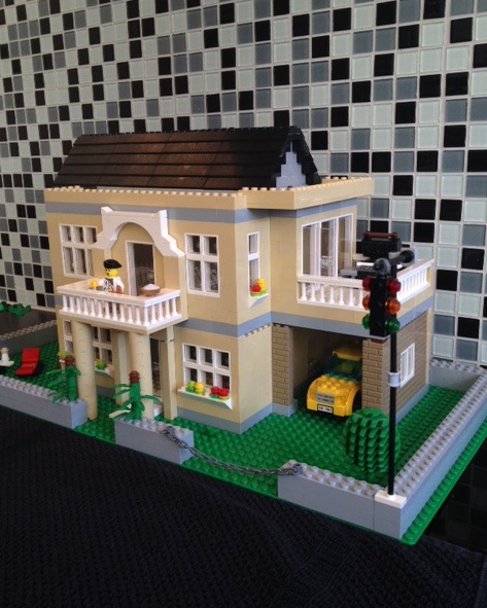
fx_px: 666
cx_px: 241
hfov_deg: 40.1
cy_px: 290
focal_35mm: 37
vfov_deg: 49.1
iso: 80
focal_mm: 4.28
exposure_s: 1/40
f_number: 2.4
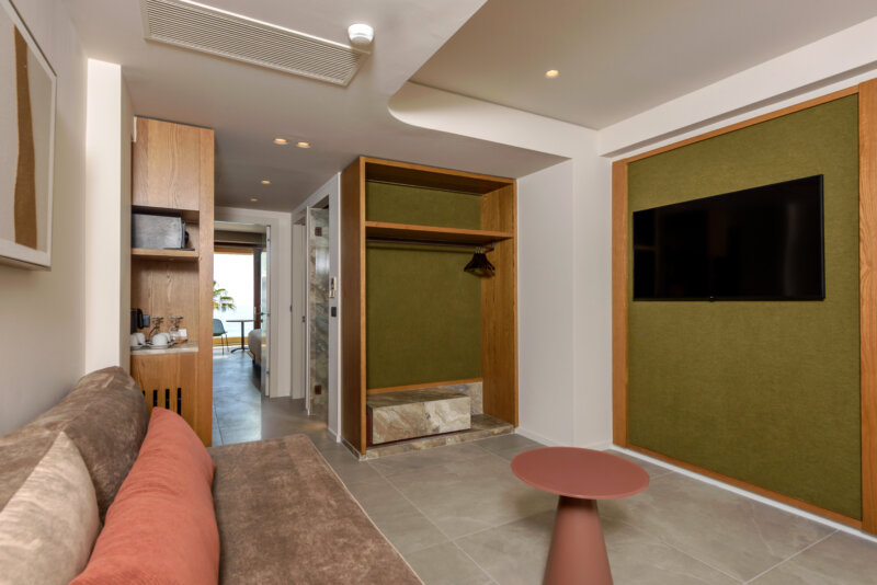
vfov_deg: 67.4
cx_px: 438
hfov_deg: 90.0
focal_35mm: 18
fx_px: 439
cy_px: 292
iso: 400
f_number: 9
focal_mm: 18
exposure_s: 1/160
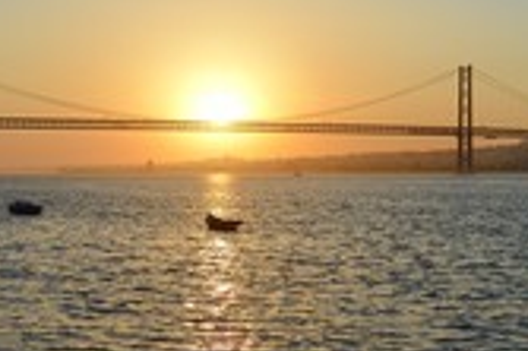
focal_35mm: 78
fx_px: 1143
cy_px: 228
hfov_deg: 26.0
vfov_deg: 17.4
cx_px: 224
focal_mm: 31
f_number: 9
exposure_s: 1/250
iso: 100
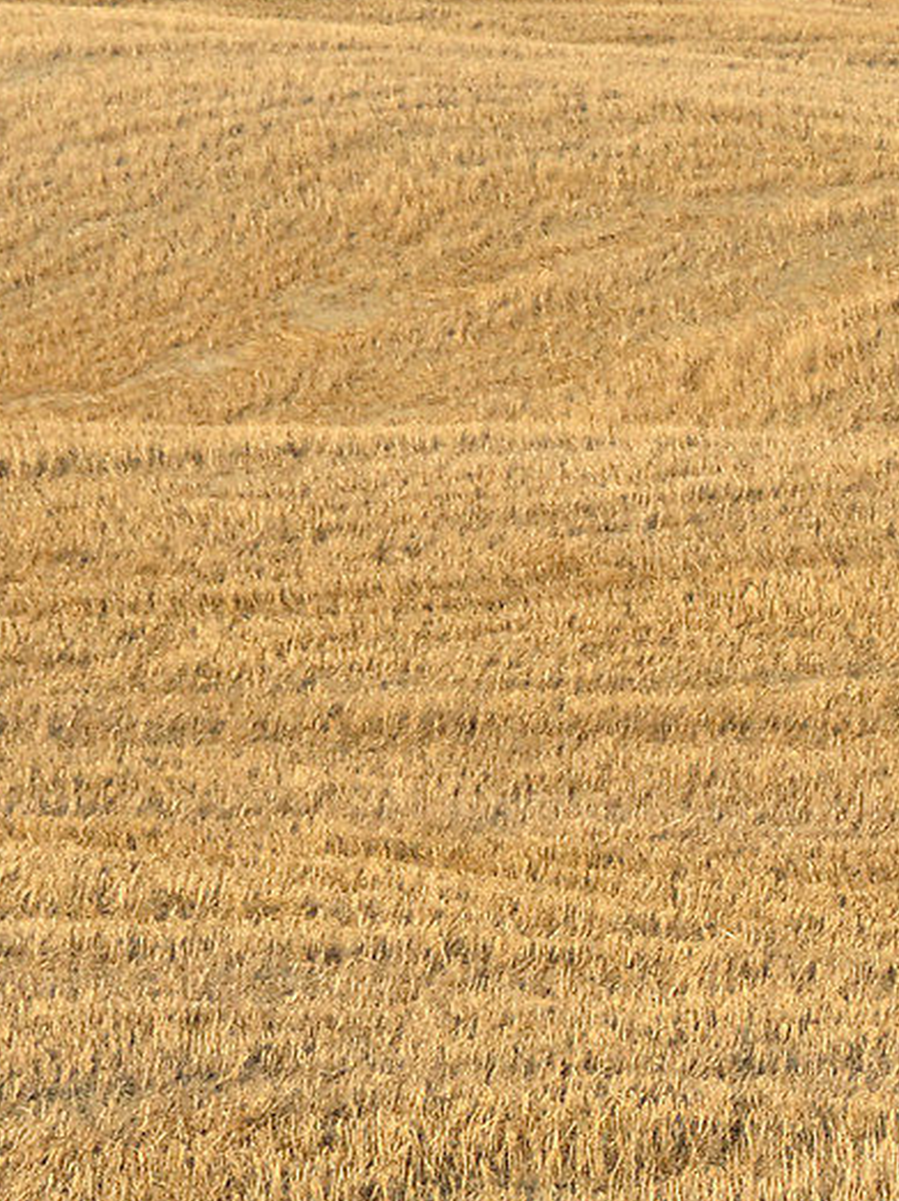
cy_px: 732
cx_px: 2044
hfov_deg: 3.2
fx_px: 16080
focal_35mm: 464
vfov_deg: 4.3
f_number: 6.3
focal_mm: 70
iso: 200
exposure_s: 1/640
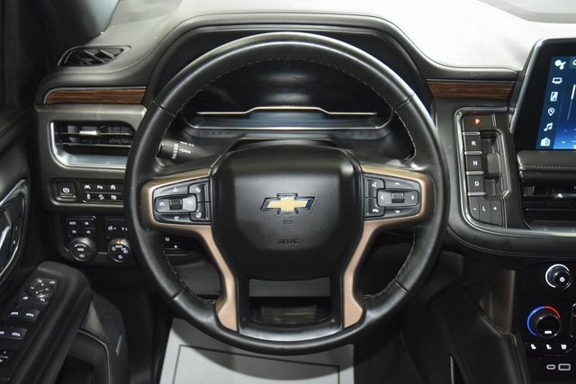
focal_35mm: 40
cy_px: 192
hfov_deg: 47.9
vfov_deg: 33.0
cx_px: 288
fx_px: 648
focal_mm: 27
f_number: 3.8
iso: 2800
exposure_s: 1/15
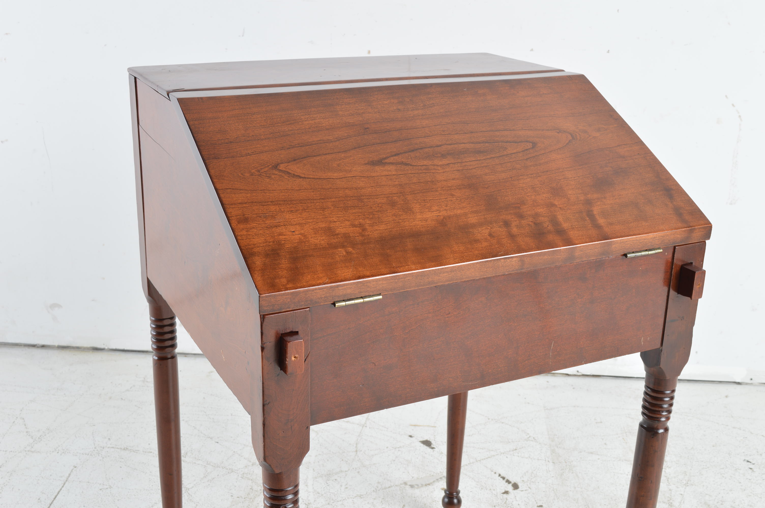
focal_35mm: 45
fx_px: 955
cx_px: 382
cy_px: 254
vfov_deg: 29.8
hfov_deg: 43.6
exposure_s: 1/100
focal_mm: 30
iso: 100
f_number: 11
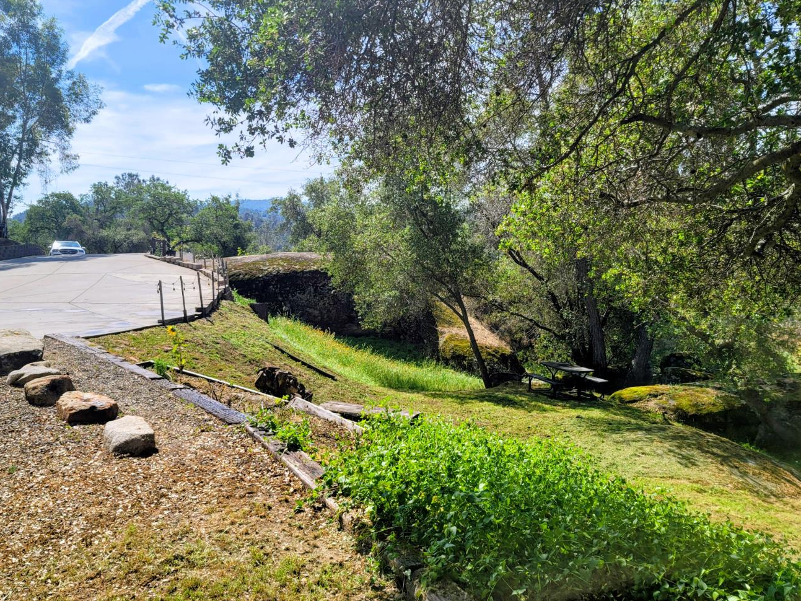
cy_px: 284
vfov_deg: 48.2
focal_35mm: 29
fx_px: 671
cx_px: 338
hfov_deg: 61.3
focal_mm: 7
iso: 20
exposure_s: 1/997
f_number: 1.8
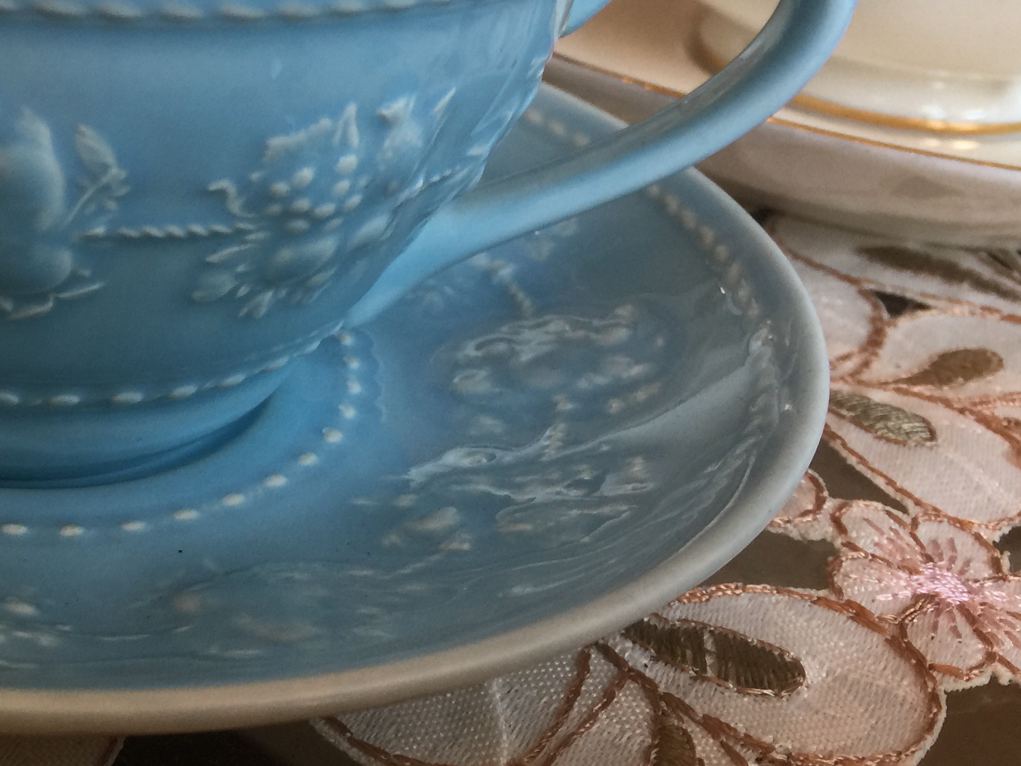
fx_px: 1711
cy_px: 179
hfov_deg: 31.1
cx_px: 37
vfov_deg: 24.9
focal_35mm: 58
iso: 32
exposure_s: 1/33
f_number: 2.2
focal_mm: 4.15
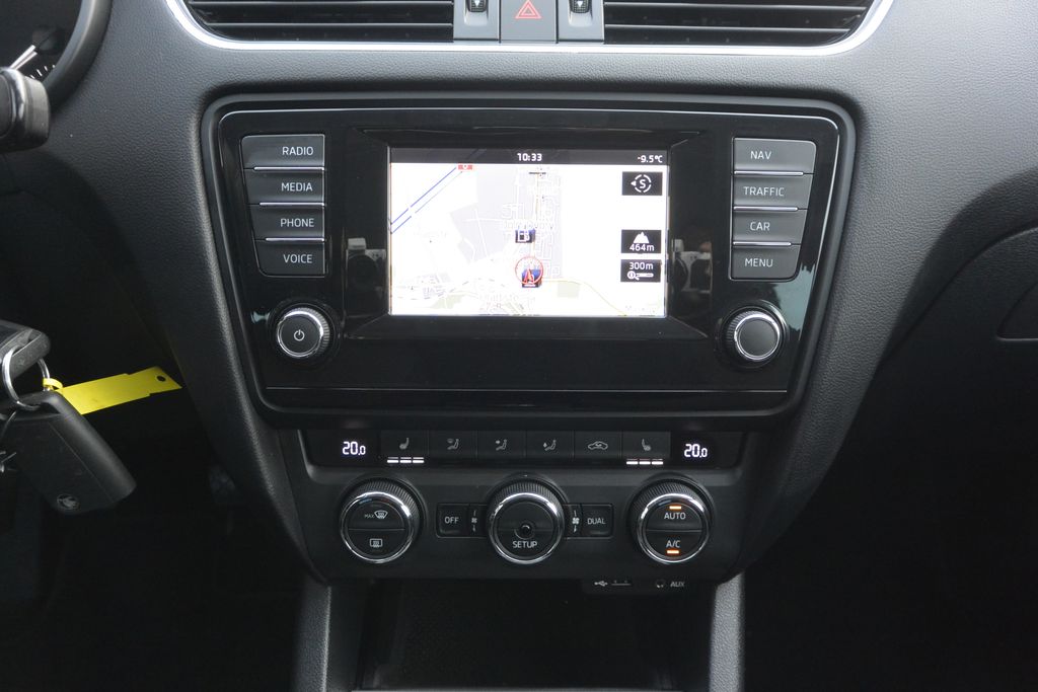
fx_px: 779
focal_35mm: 27
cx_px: 519
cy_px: 346
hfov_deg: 67.4
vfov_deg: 47.9
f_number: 3.5
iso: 640
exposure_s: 1/60
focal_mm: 10
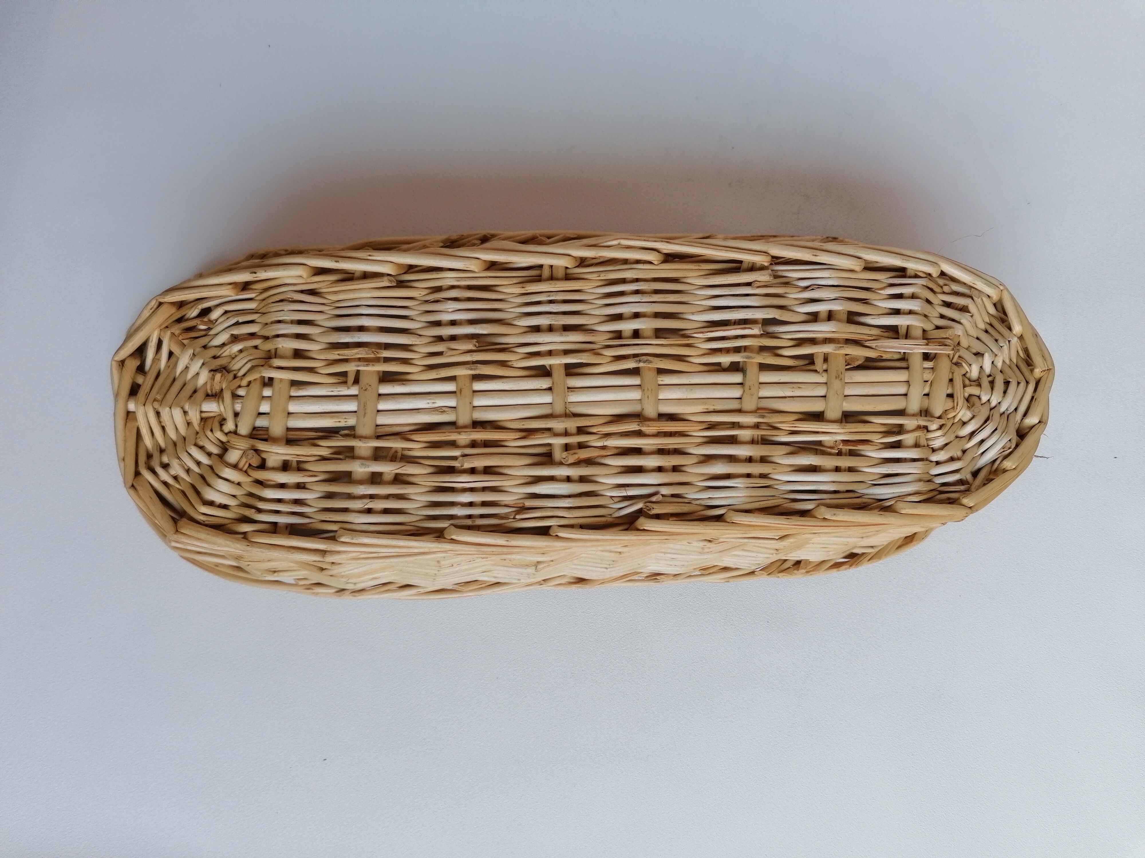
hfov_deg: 65.3
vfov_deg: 51.4
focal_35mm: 27
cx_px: 572
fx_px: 893
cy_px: 429
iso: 64
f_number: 1.8
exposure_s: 1/100
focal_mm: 4.75
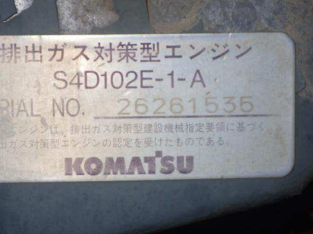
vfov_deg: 15.7
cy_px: 117
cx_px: 156
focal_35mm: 94
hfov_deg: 20.9
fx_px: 850
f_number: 5
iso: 125
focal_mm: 16.7
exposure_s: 1/80
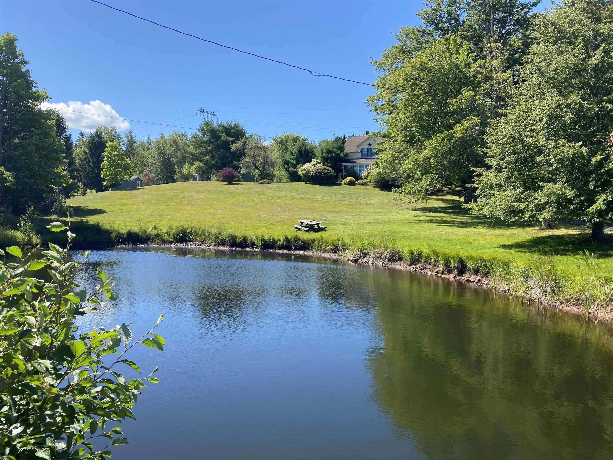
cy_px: 230
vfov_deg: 53.1
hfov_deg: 67.3
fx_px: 460
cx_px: 306
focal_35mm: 26
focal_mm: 4.25
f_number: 1.8
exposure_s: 1/1629
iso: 32
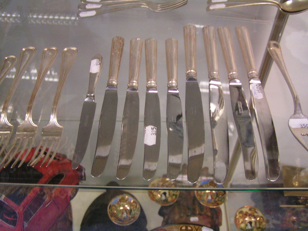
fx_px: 338
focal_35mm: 38
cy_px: 116
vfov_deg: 37.7
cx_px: 154
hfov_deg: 49.0
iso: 200
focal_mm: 5.8
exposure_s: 1/20
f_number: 2.8
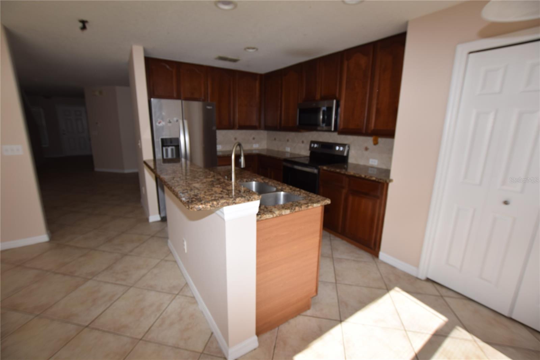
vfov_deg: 77.3
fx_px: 225
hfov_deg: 100.4
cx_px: 270
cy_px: 180
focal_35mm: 15
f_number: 5.6
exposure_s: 1/125
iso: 100
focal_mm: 10
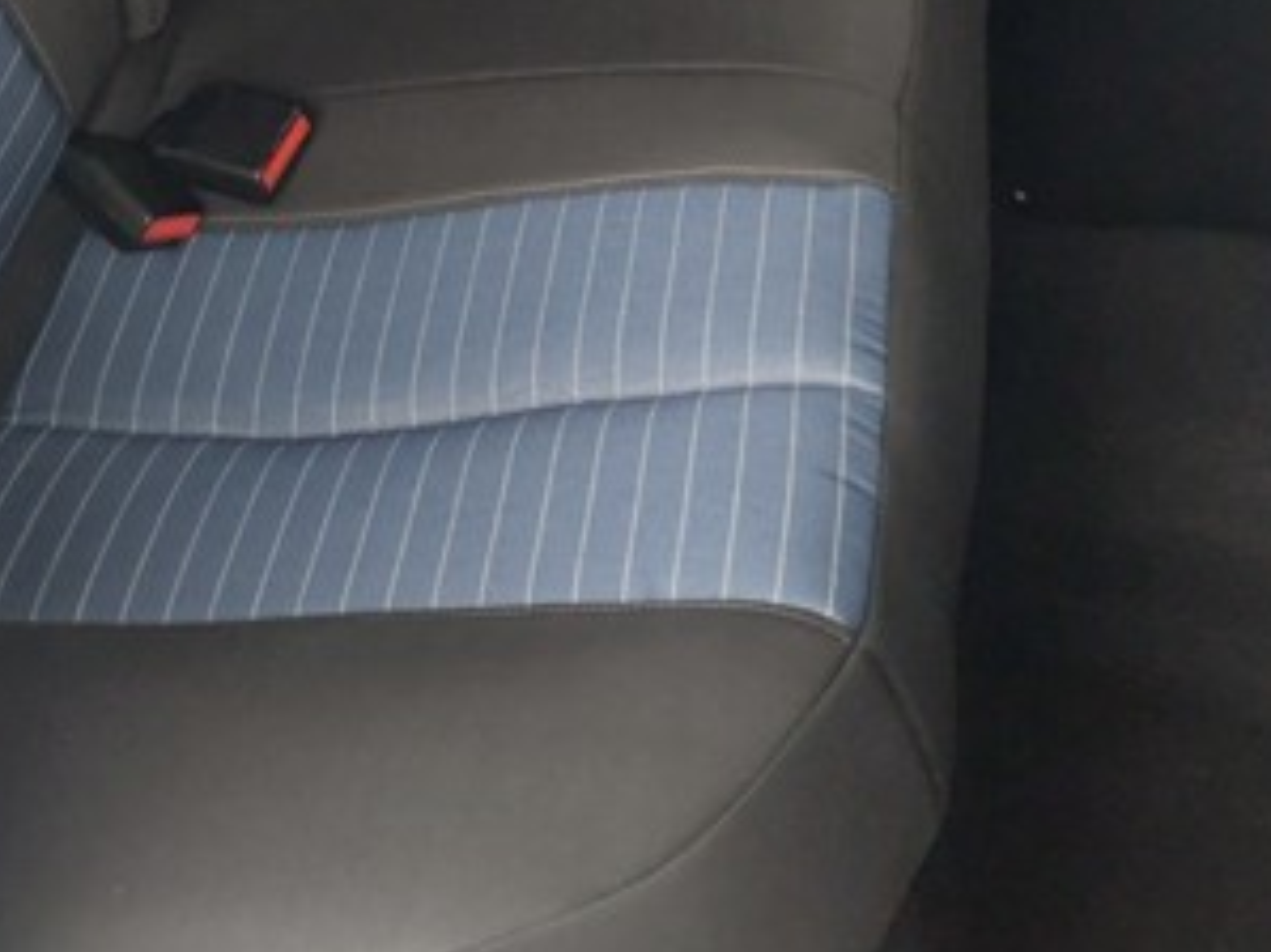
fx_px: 2459
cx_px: 242
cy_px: -178
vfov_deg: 20.5
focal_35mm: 67
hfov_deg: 28.3
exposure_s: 1/33
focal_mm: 5.23
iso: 400
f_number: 1.8
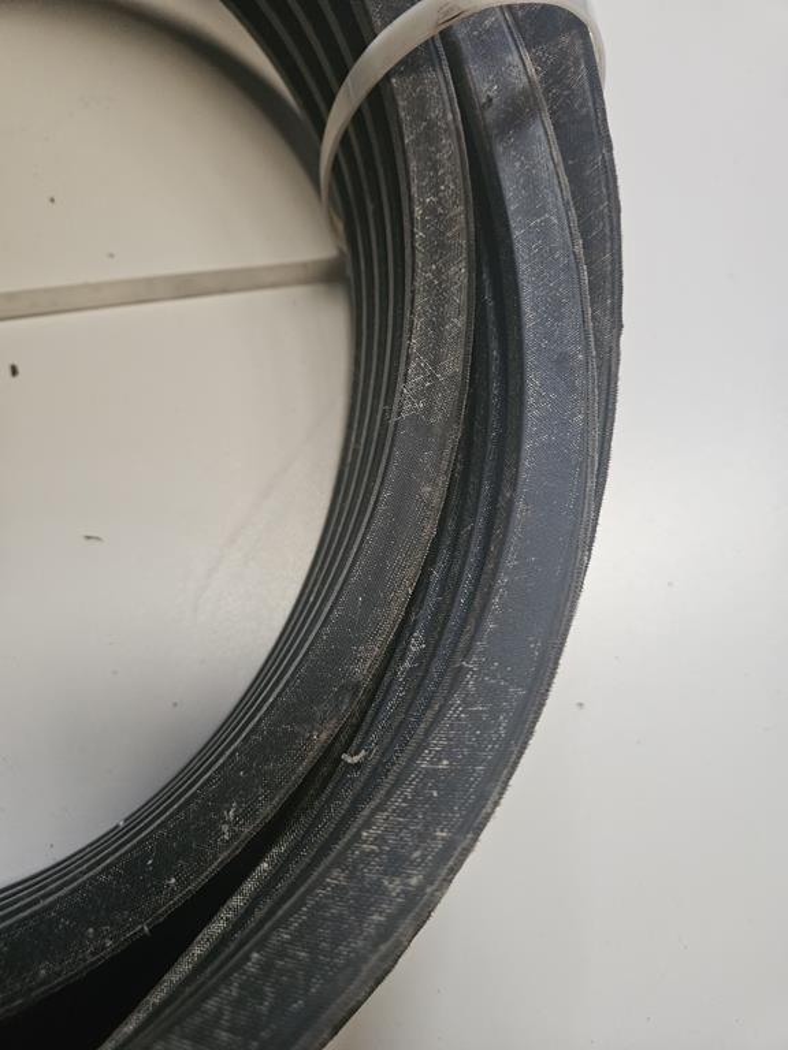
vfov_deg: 73.9
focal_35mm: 23
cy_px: 525
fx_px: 698
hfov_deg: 58.9
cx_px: 394
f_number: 1.8
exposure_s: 1/50
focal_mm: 5.4
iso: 640
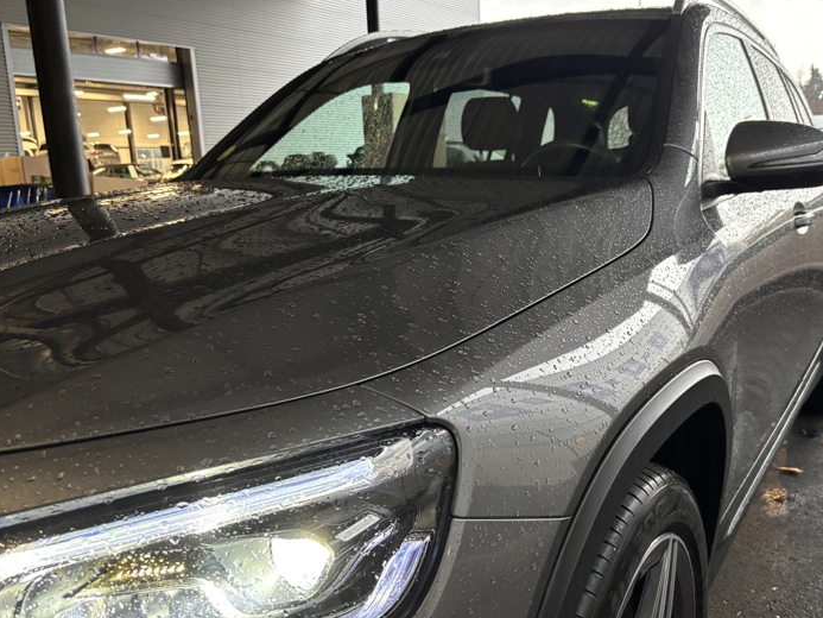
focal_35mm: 30
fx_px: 713
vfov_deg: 46.8
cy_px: 329
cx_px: 452
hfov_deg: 59.8
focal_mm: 5.96
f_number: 1.6
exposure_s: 1/58
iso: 500
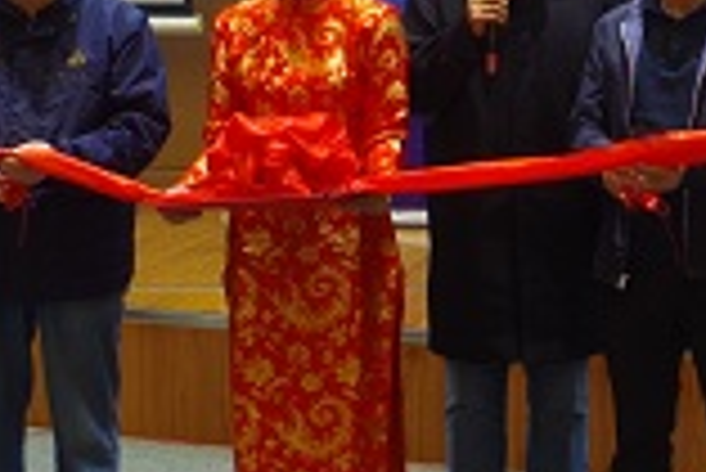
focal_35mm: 95
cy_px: 34
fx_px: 1865
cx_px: 791
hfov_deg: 20.4
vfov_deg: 14.3
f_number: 4
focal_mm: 18
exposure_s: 1/40
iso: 400
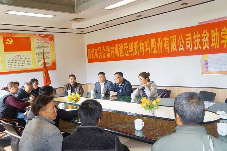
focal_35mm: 30
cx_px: 114
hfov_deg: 62.0
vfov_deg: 43.5
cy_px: 76
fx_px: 189
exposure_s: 1/160
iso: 1600
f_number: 4
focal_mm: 20
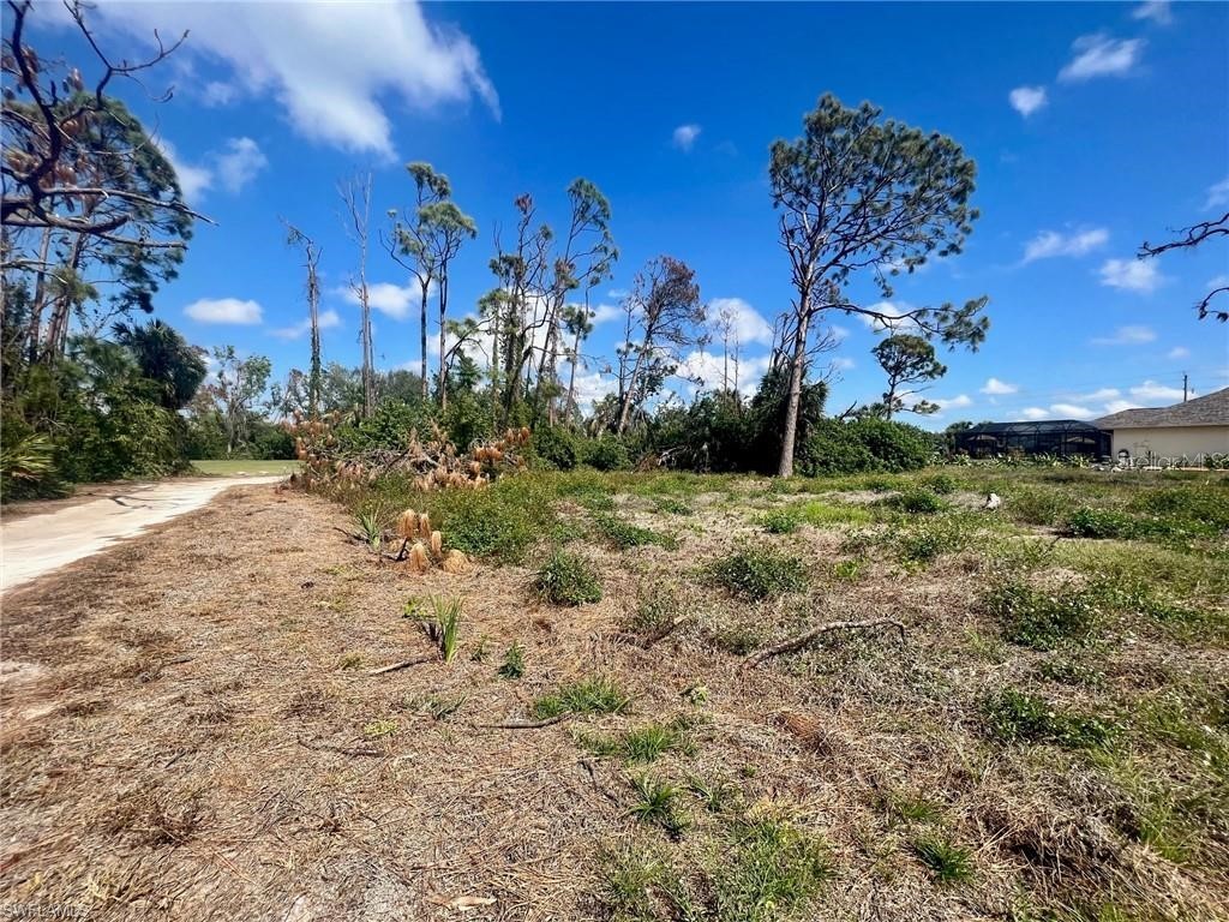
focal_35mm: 13
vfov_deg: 89.9
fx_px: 462
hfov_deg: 106.2
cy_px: 461
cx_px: 614
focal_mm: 1.57
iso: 32
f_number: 1.8
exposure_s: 1/1531
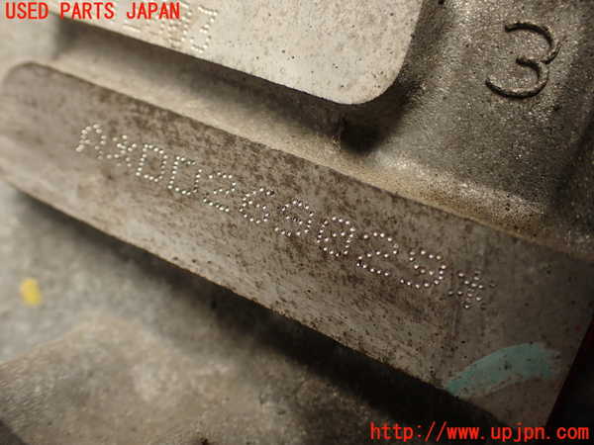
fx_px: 618
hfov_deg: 51.4
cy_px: 222
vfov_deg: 39.7
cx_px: 297
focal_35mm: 36
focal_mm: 6.37
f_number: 2.5
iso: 100
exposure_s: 1/80
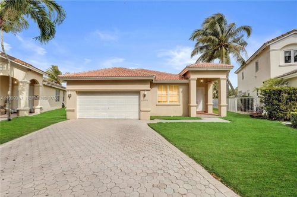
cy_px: 98
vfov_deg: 81.0
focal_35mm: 14
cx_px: 148
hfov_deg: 104.3
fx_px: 115
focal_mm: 14
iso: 1250
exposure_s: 1/500
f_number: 18
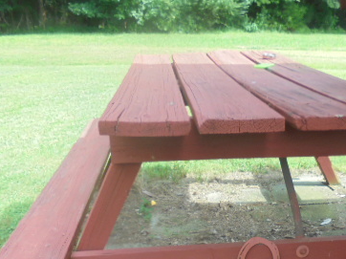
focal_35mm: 46
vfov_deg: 30.6
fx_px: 459
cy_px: 213
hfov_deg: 40.3
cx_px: 253
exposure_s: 1/160
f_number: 3.5
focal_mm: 4.6
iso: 100
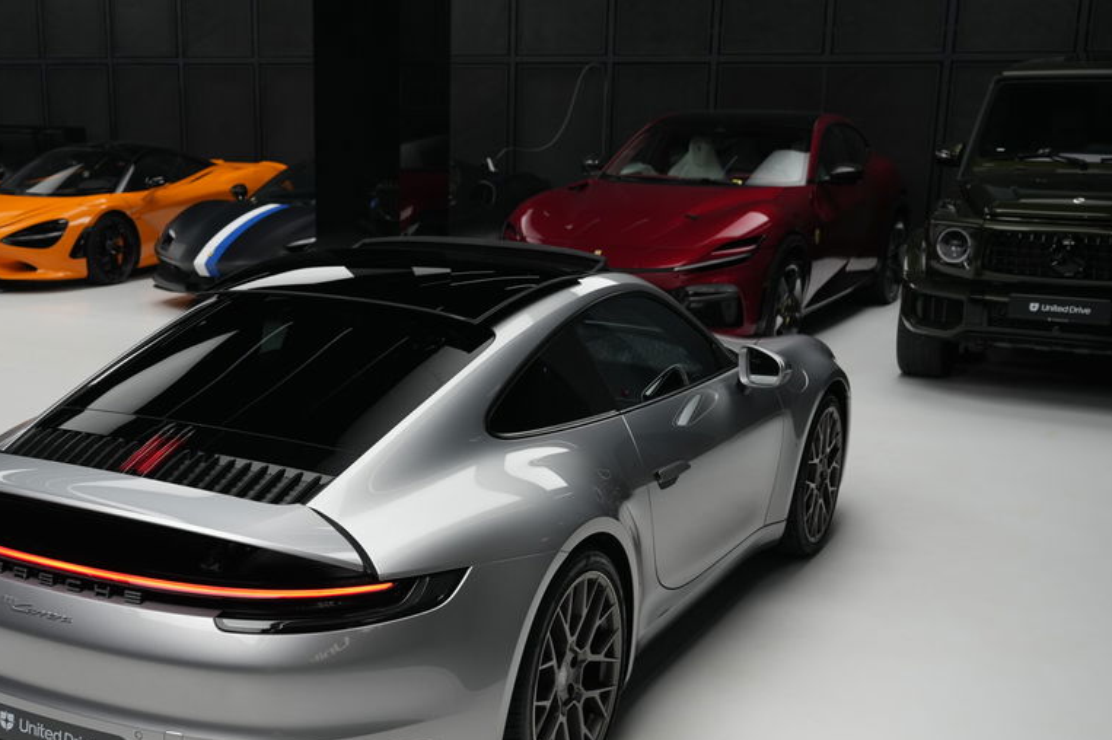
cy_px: 485
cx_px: 388
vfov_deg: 28.5
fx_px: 1451
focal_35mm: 47
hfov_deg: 41.5
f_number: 4
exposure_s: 1/40
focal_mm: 35
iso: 640
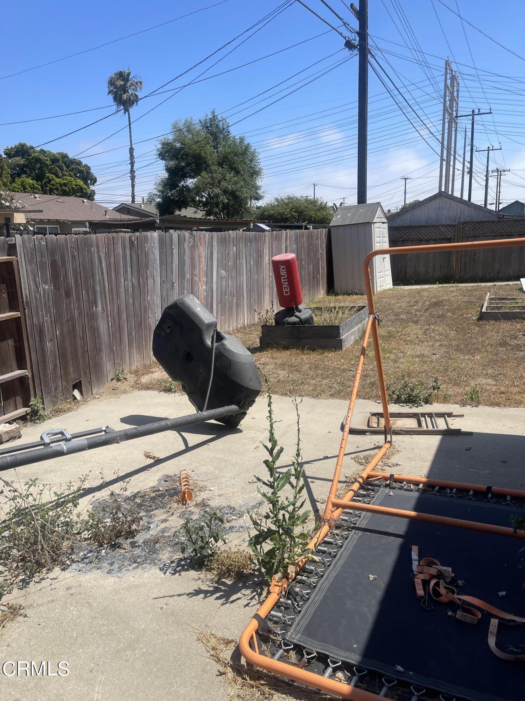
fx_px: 506
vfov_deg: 69.4
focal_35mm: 25
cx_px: 262
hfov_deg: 54.9
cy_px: 350
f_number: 1.6
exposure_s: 1/3922
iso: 32
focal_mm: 5.1
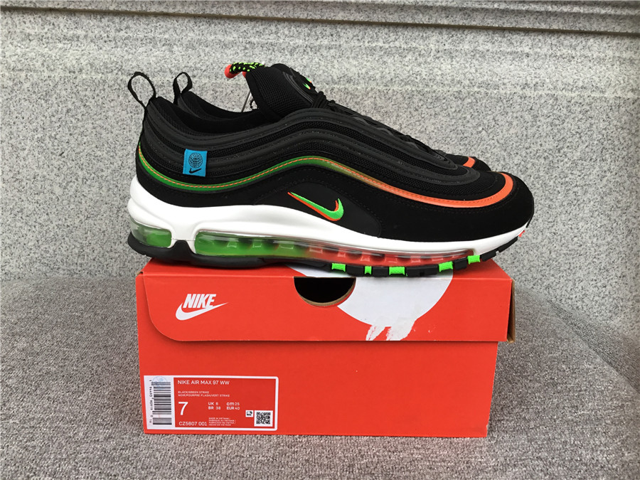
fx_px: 573
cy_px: 240
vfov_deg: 45.4
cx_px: 320
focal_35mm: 31
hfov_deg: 58.4
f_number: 2.4
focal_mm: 3.3
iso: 40
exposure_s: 1/100
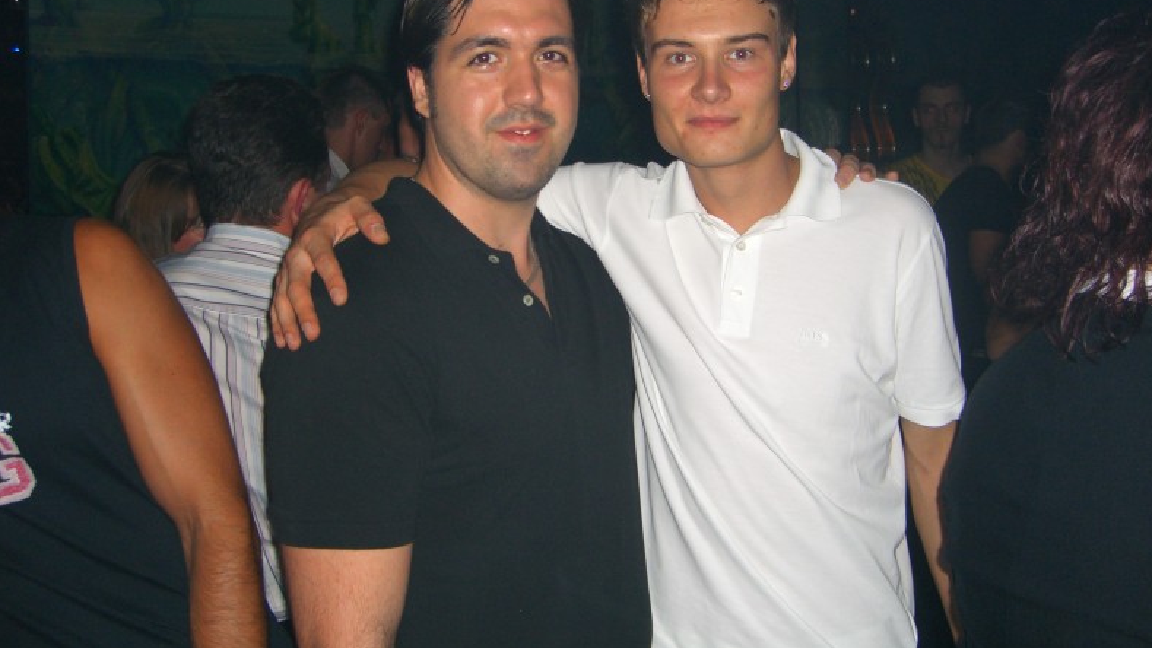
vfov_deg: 28.3
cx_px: 578
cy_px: 252
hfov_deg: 48.4
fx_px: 1283
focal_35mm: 42
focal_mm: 7.9
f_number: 2.8
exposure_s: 1/60
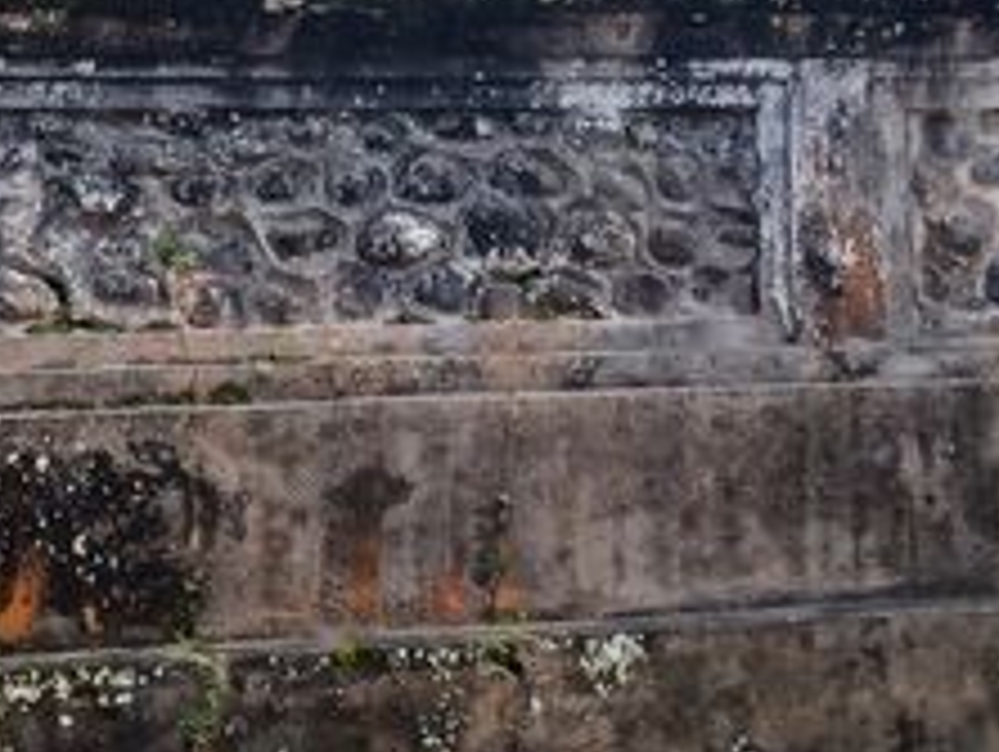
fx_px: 2600
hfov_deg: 21.7
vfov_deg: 15.5
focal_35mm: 90
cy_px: -270
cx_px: 464
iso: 40
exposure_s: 1/100
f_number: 1.8
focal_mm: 4.6
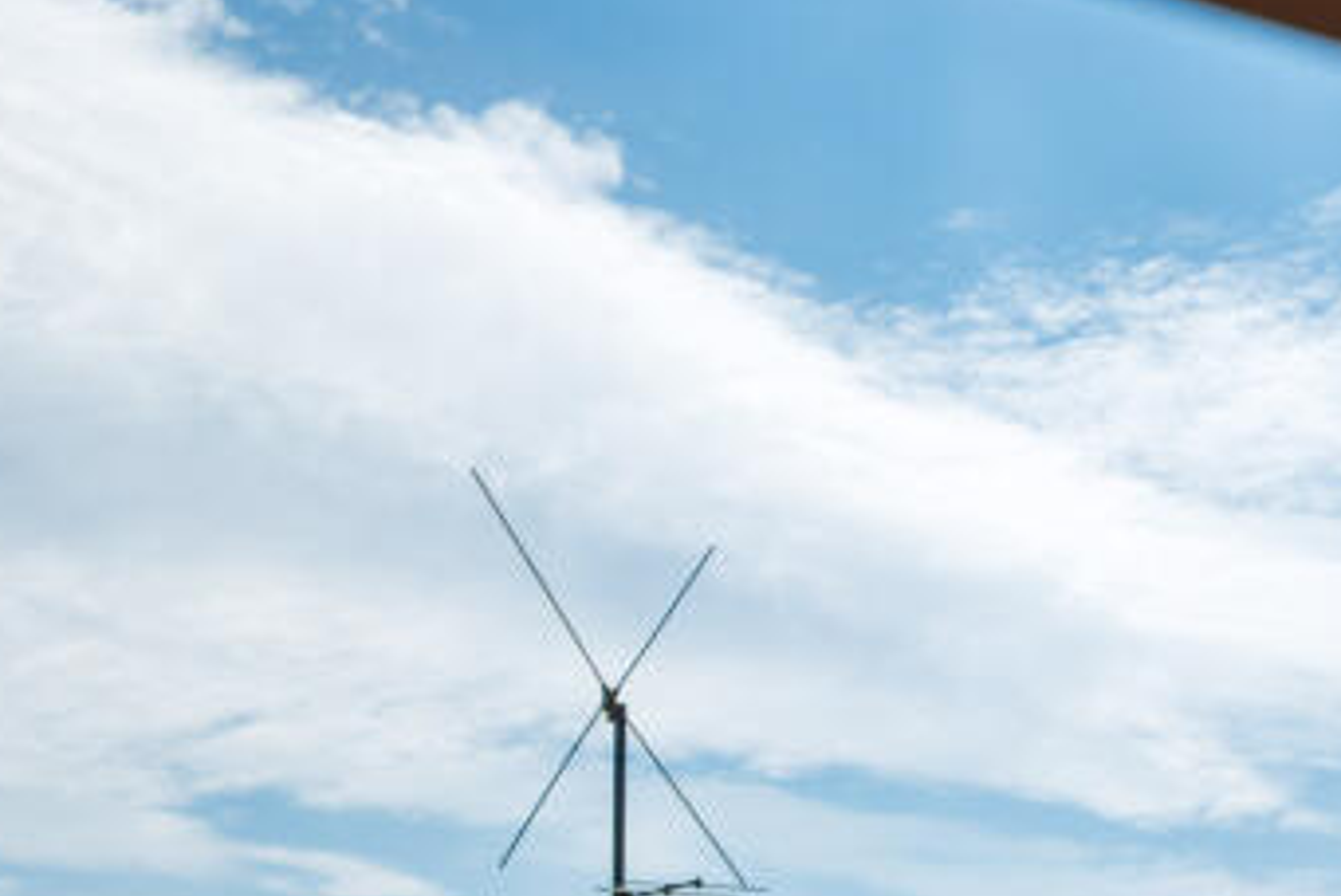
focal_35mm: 90
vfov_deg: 14.5
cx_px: 1703
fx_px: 3355
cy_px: 1201
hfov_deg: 20.8
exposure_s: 1/3200
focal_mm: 20
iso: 400
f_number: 5.6
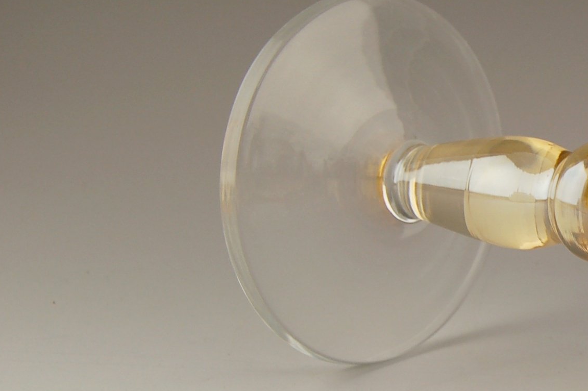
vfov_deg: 14.2
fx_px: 1567
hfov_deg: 19.7
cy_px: 200
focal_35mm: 96
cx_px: 754
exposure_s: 1/160
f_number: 6.3
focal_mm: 24
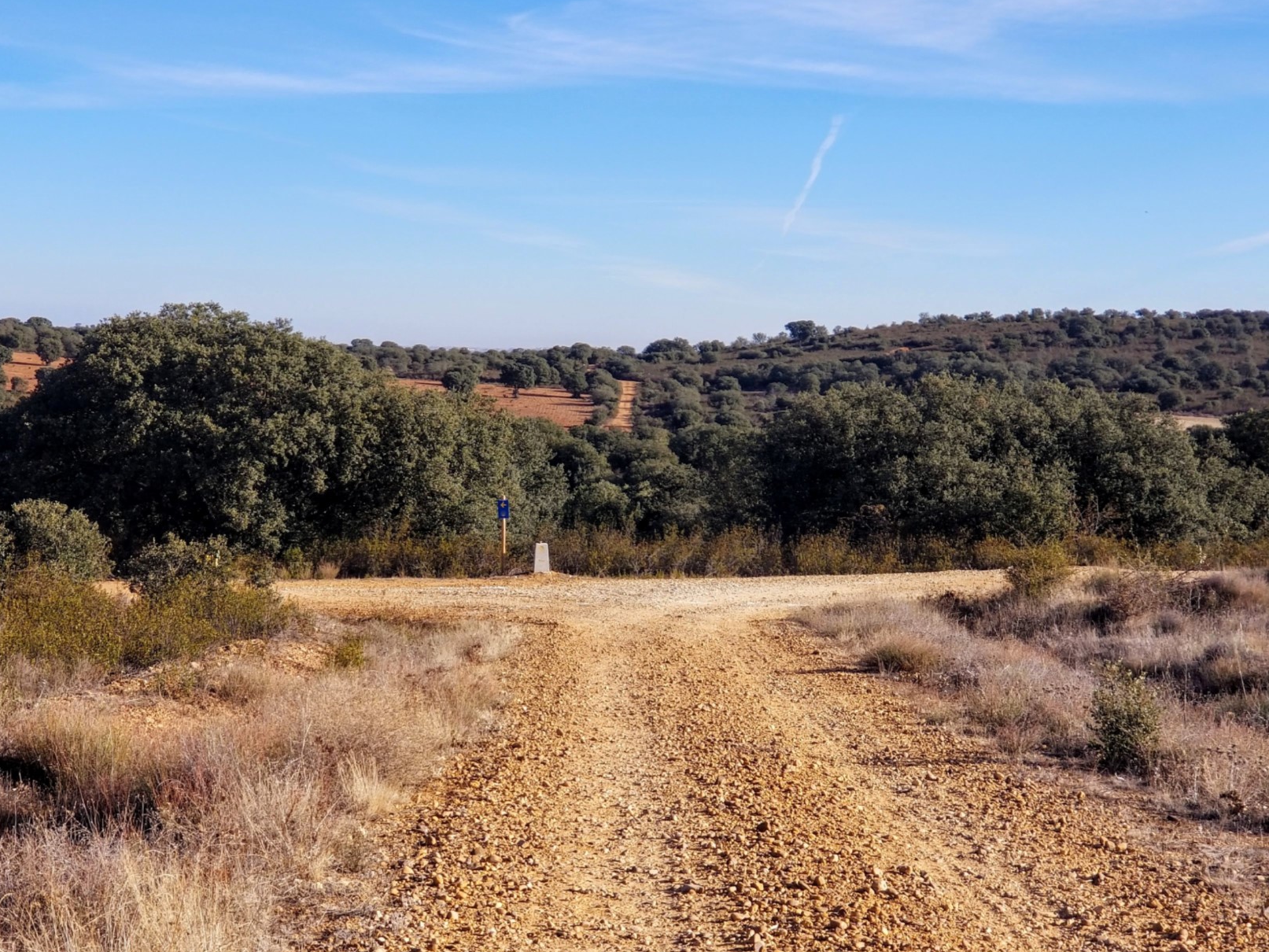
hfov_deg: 29.8
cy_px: 549
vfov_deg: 22.6
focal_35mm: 65
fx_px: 2383
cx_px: 515
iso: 25
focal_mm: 6
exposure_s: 1/596
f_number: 2.4
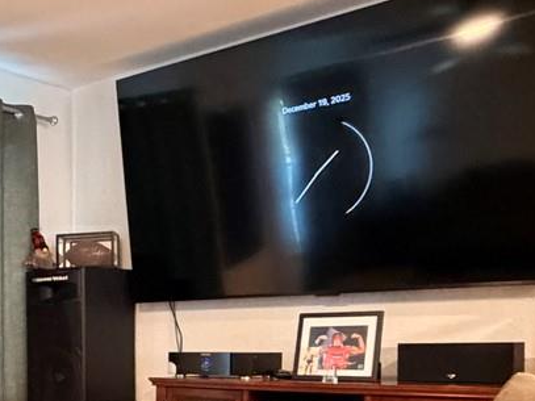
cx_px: -67
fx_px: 850
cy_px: 389
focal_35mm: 55
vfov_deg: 25.4
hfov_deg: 30.8
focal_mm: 2.22
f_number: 2.2
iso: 1000
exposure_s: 1/60
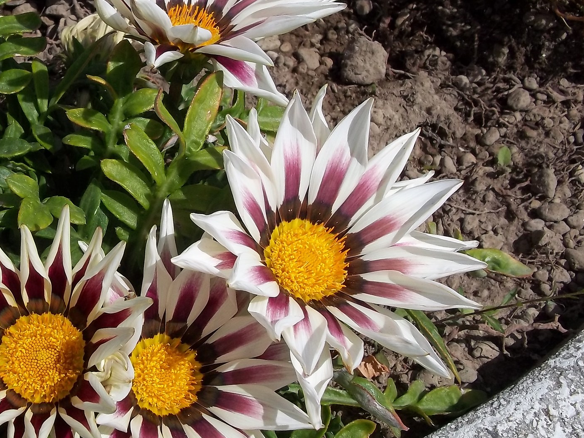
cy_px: 196
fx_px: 928
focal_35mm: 55
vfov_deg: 26.5
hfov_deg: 33.8
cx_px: 111
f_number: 5.5
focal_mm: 5.7
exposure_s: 1/1000
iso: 80
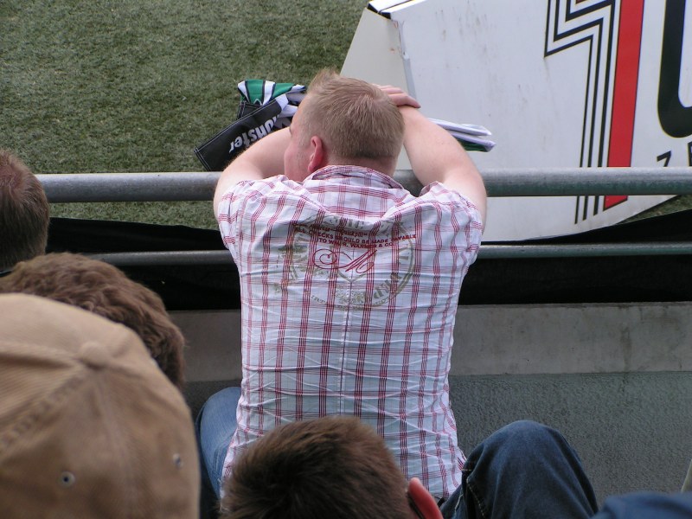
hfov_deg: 14.5
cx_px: 346
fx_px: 2719
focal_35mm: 136
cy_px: 260
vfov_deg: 10.9
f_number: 4.5
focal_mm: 20.9
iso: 50
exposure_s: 1/200
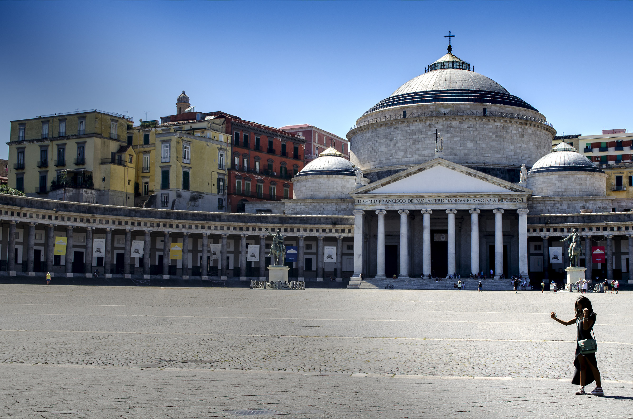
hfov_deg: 41.2
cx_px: 316
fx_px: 842
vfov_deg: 27.9
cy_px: 210
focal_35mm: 48
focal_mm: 32
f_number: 11
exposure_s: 1/80
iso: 200
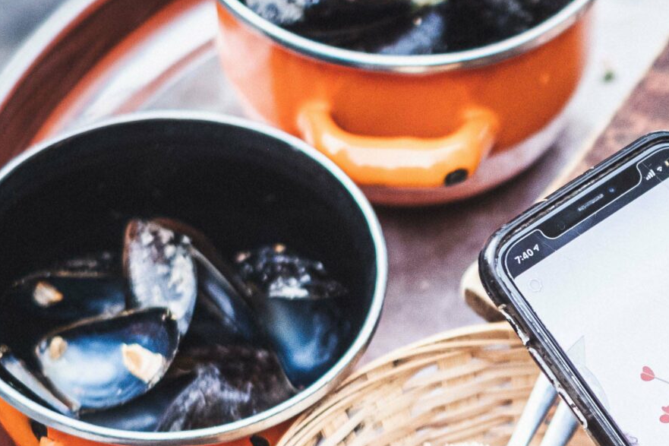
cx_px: 727
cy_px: 459
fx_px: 2861
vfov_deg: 8.8
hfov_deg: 13.1
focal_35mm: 154
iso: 800
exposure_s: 1/320
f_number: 2
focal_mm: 35
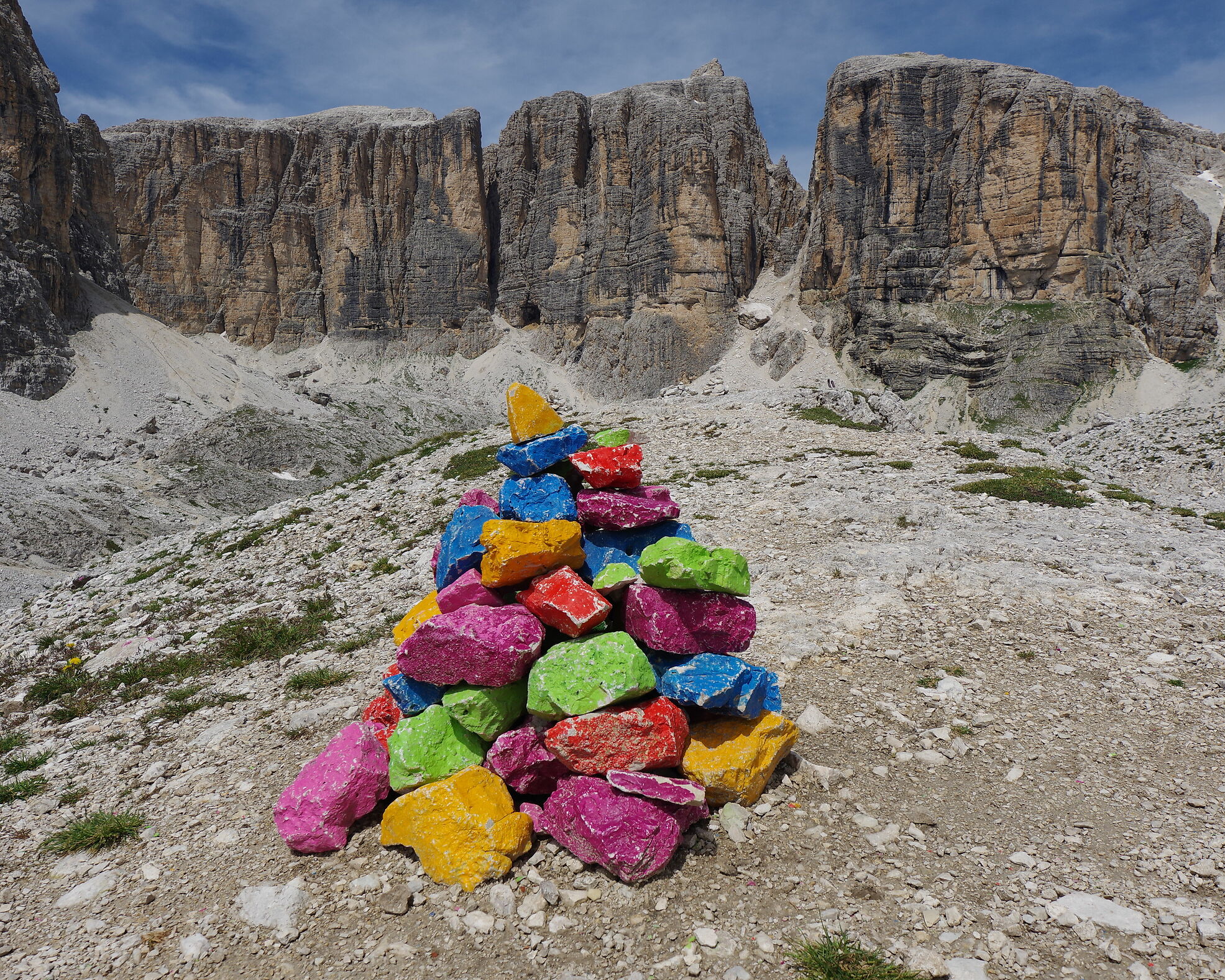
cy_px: 492
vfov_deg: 58.8
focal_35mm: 24
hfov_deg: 70.3
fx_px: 870
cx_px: 617
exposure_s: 1/500
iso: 100
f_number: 8
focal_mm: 14
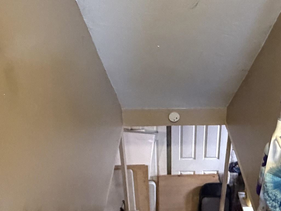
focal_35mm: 42
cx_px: 189
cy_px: 118
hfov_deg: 44.1
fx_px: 341
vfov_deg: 34.3
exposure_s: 1/60
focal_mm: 2.22
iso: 1250
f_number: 2.2
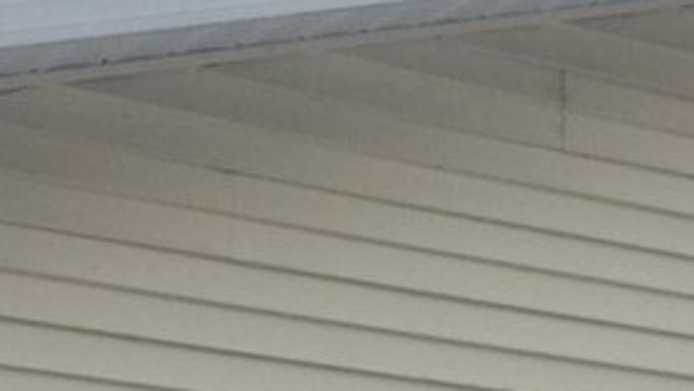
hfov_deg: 16.6
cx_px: 662
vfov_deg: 9.2
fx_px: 2337
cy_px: 624
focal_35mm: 127
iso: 32
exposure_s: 1/216
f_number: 2.4
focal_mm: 3.3
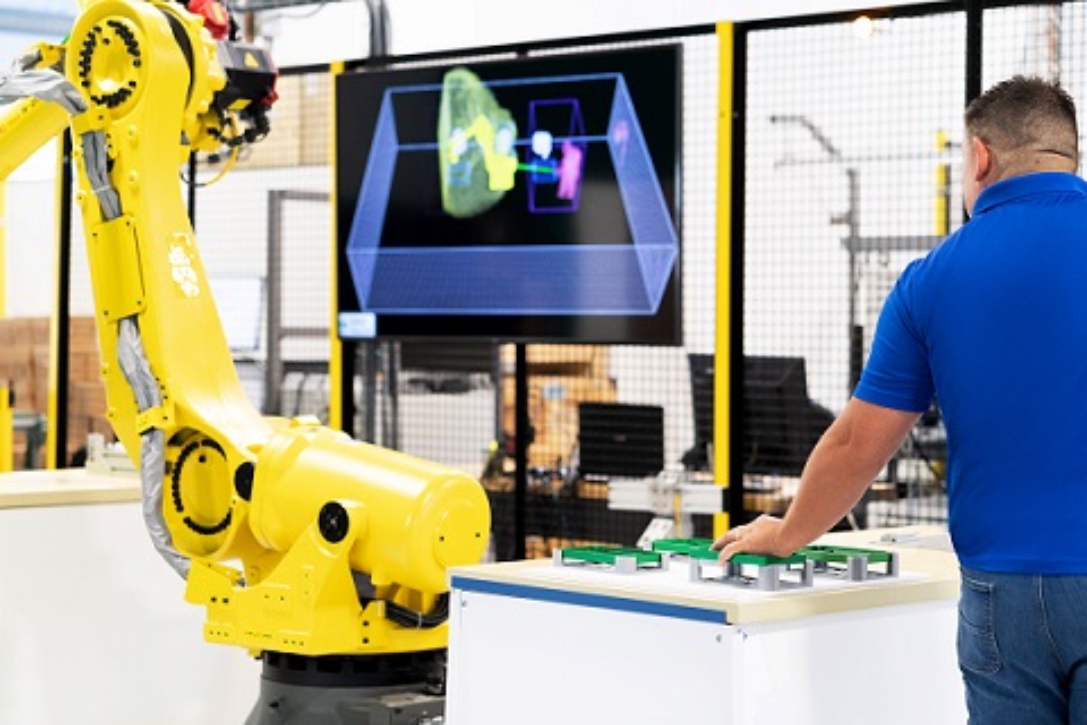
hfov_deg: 23.9
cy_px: 362
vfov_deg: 16.1
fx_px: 2566
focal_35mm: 85
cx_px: 544
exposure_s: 1/200
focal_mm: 85
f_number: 2.8
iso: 2500
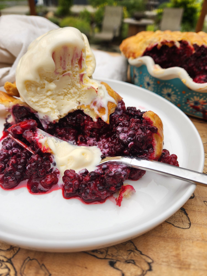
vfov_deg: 73.9
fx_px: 183
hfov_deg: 58.9
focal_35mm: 23
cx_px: 104
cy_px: 138
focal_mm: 5.4
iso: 20
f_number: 1.8
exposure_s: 1/909
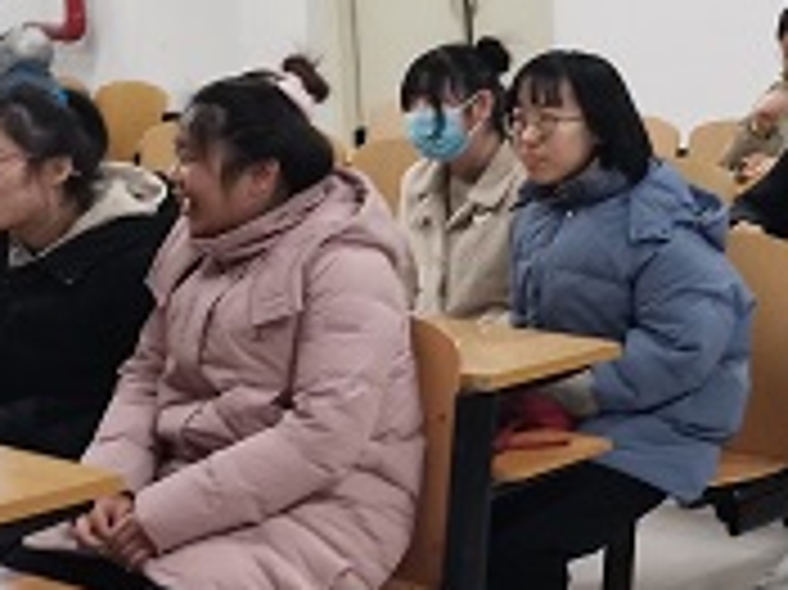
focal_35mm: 95
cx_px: 995
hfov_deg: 19.3
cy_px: 252
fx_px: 2161
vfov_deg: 15.5
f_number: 1.8
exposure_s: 1/50
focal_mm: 4.75
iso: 250
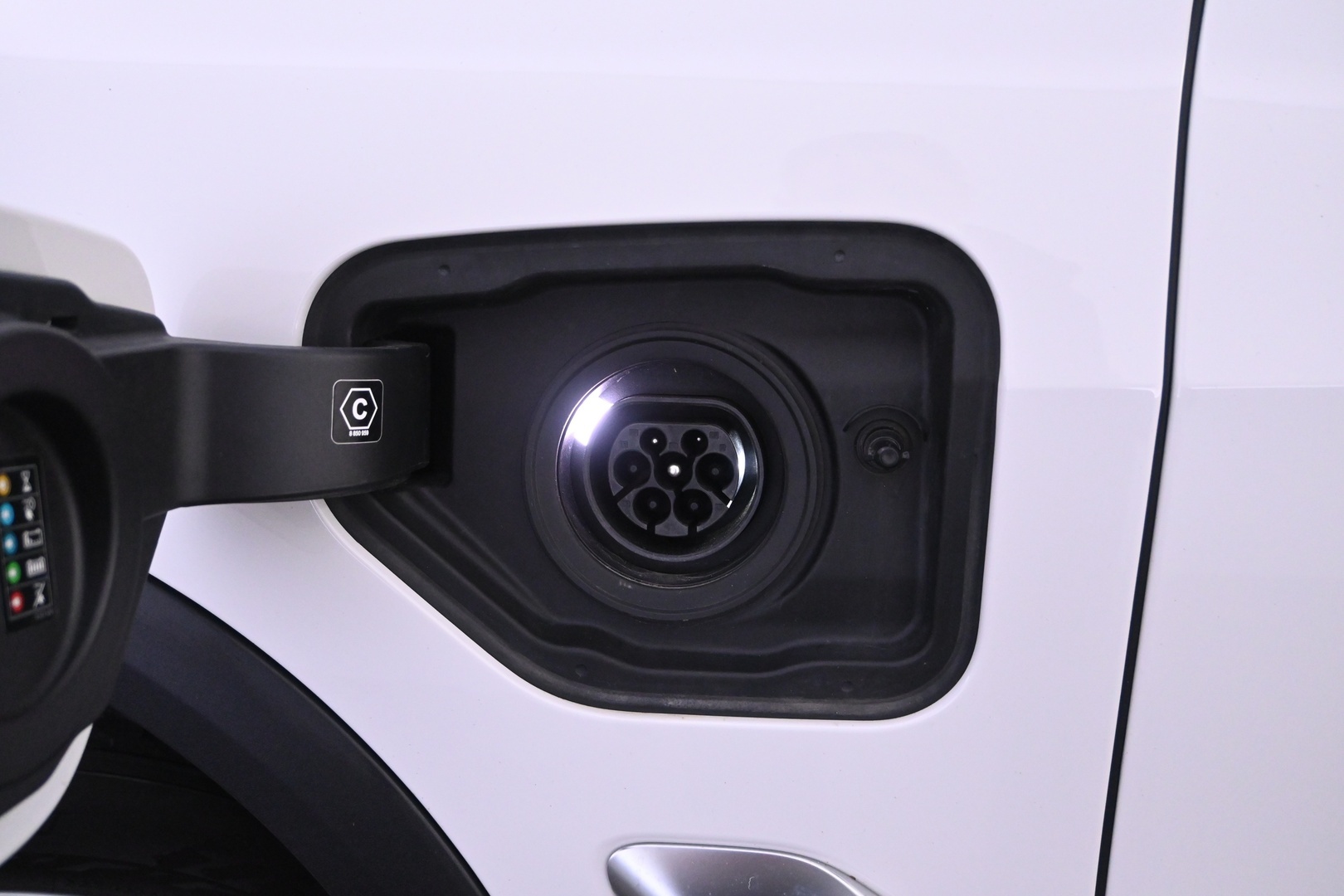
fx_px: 1204
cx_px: 672
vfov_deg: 40.8
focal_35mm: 32
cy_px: 448
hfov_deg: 58.3
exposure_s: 1/80
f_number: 4
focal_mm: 21.5
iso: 3200
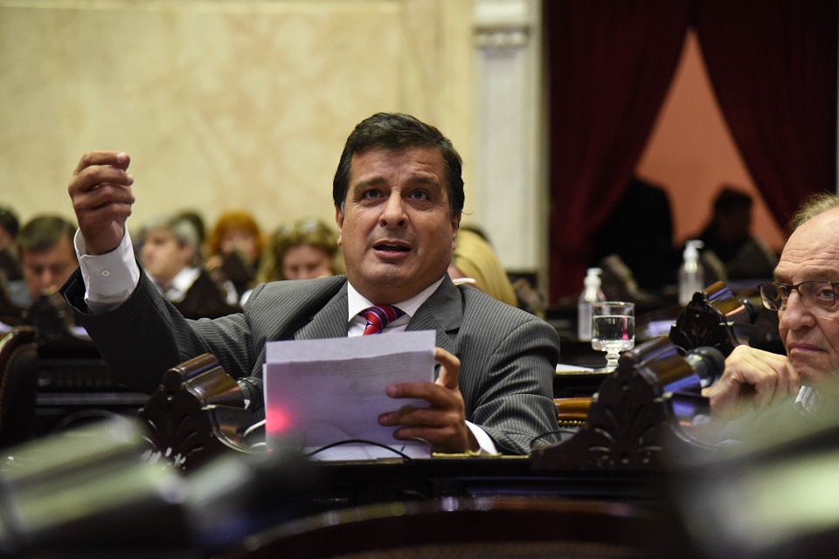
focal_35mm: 120
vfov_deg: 11.4
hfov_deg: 17.1
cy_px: 280
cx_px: 420
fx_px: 2796
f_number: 4
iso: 4000
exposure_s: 1/125
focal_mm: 120
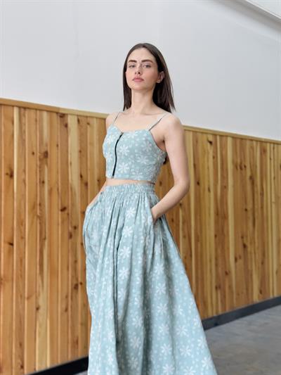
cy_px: 188
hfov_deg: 30.3
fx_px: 519
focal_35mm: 48
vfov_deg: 39.6
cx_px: 140
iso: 160
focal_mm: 6.76
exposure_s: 1/50
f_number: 1.78
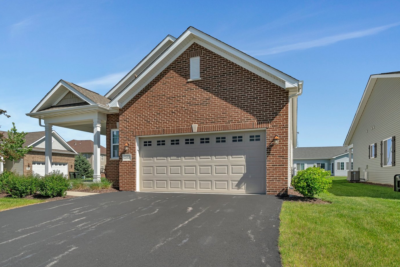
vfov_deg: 59.5
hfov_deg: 81.2
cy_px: 132
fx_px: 233
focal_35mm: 21
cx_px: 194
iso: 250
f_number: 9
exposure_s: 1/250
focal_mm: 18
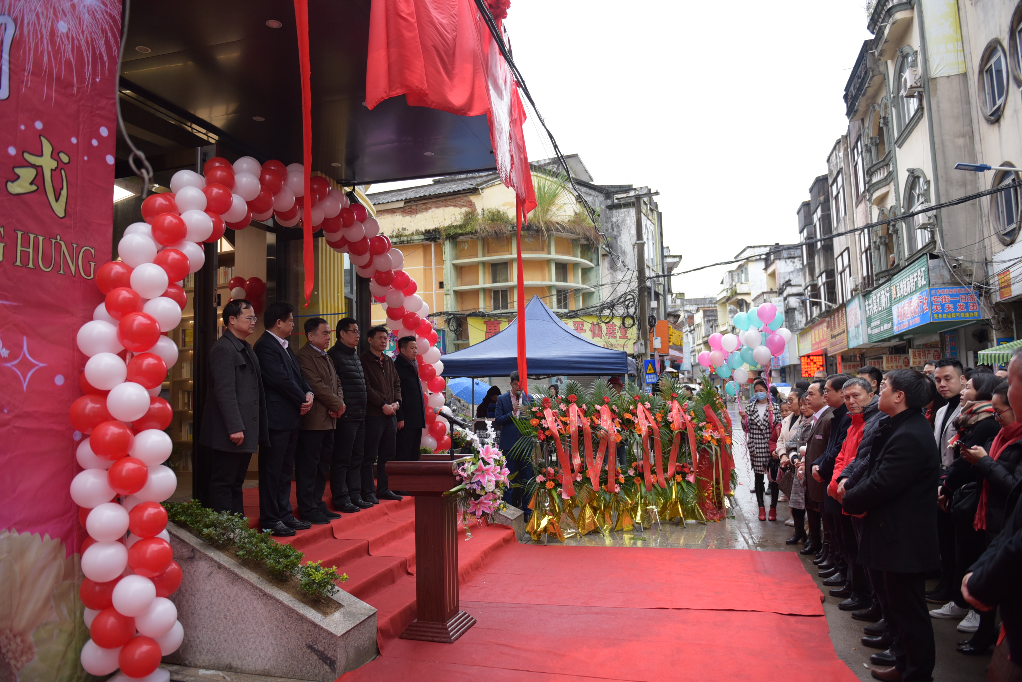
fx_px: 682
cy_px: 341
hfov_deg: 73.7
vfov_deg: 53.2
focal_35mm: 24
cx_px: 511
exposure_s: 1/800
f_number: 2.8
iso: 800
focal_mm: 24
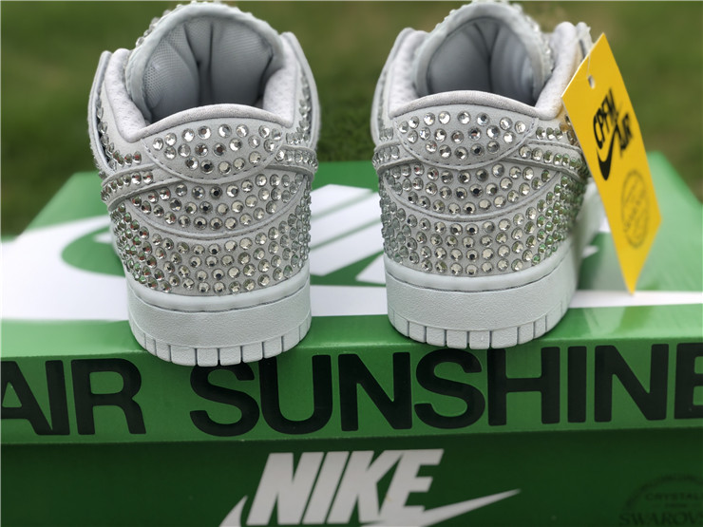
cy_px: 264
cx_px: 352
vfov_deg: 28.0
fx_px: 1056
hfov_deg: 36.8
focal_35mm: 52
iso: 16
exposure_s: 1/292
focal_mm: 6
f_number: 2.4
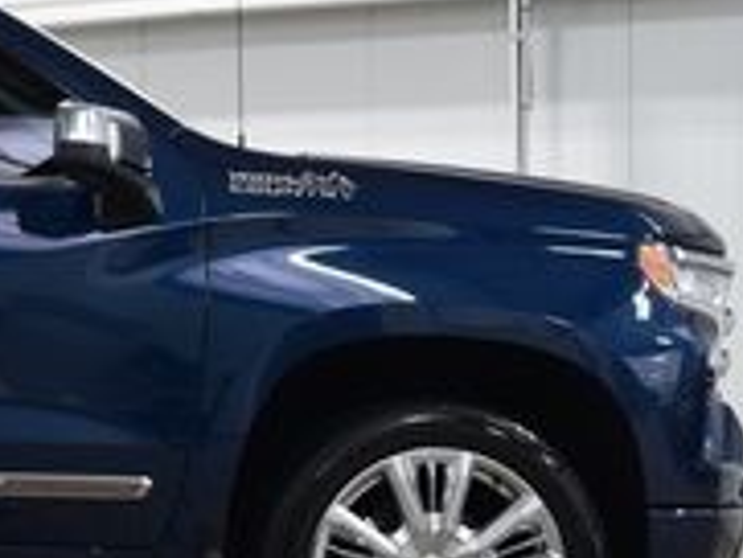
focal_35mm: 148
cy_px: 334
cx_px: -439
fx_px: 3172
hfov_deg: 12.6
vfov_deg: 10.1
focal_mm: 29
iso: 450
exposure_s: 1/15
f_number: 6.3
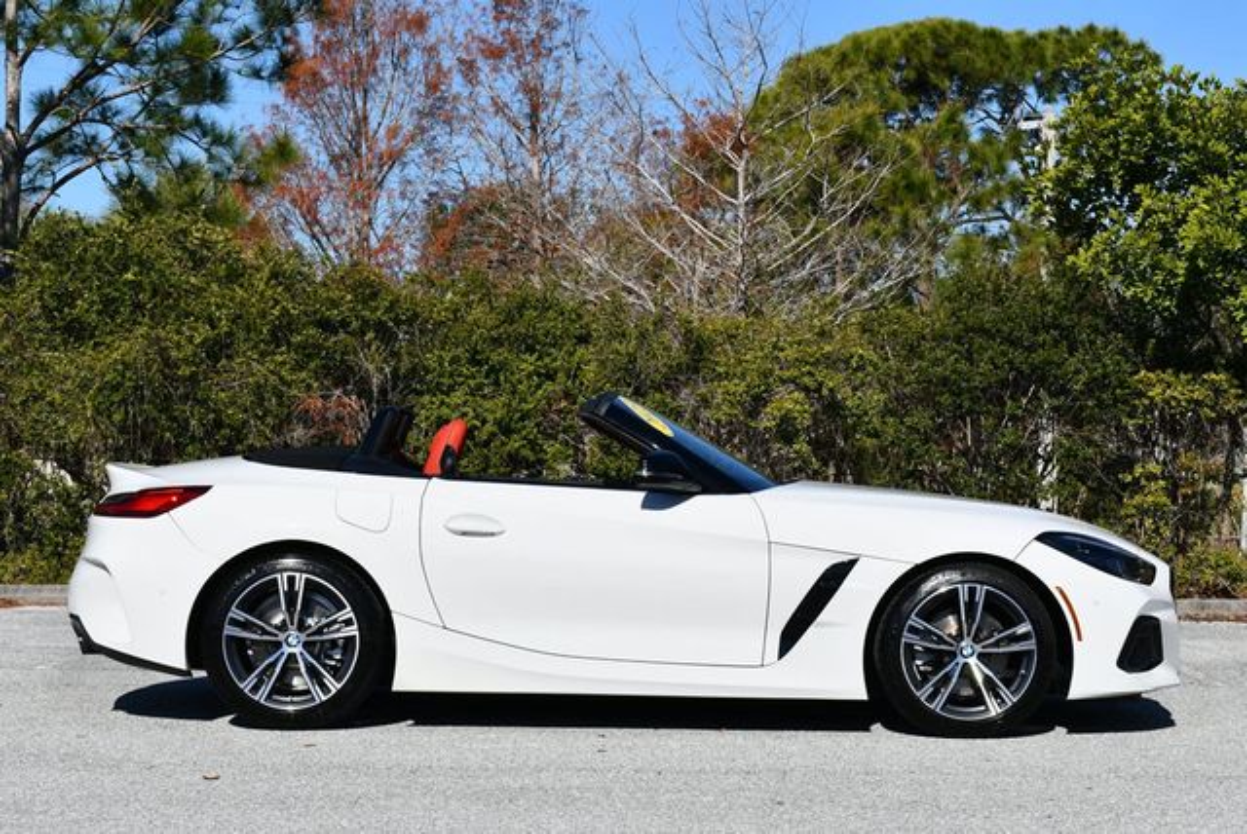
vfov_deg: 17.1
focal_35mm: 80
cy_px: 417
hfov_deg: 25.3
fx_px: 2774
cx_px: 624
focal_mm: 40
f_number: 9
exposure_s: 1/320
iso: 100
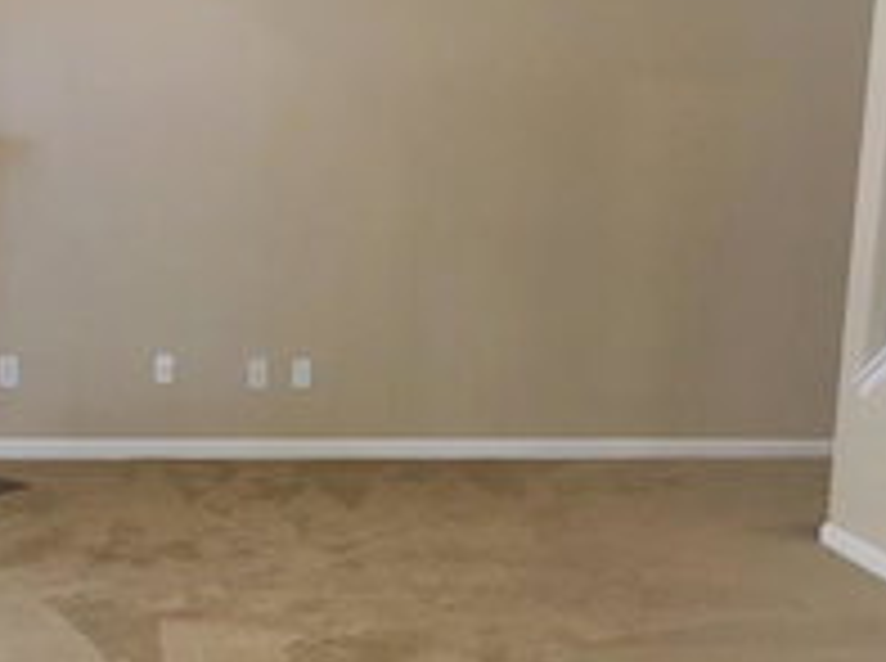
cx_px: 191
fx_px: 1610
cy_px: 347
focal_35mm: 63
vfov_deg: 23.2
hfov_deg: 30.1
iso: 160
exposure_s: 1/33
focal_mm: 4.15
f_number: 2.2
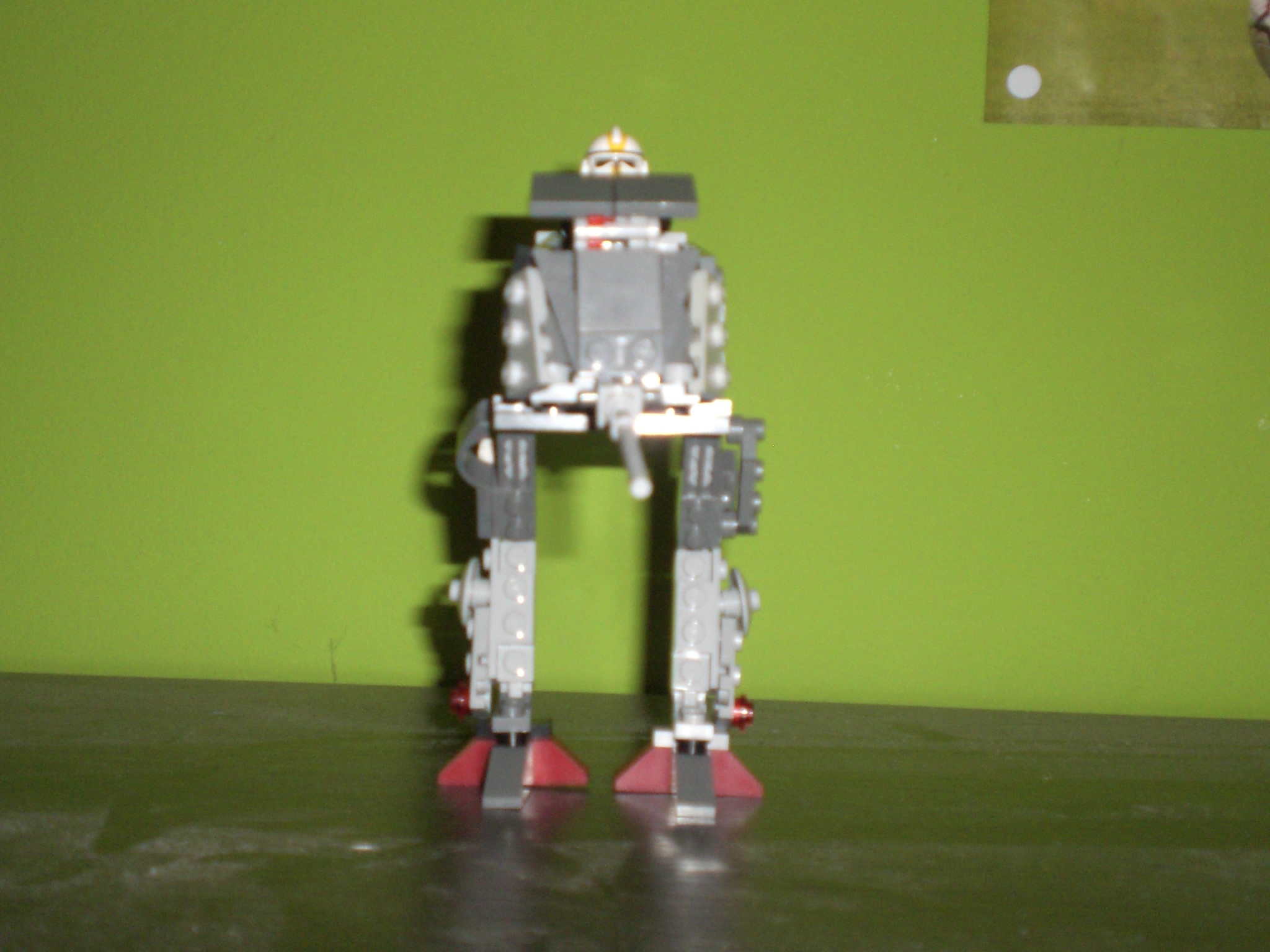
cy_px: 476
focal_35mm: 51
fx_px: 1871
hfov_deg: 37.5
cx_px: 635
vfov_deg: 28.6
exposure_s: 1/60
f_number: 3.6
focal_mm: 8.44
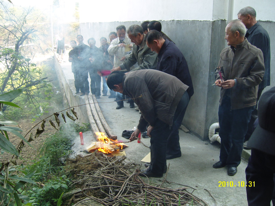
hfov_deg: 54.0
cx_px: 138
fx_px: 270
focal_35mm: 34
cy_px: 103
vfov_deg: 41.8
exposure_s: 1/160
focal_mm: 7.3
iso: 100
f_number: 2.8
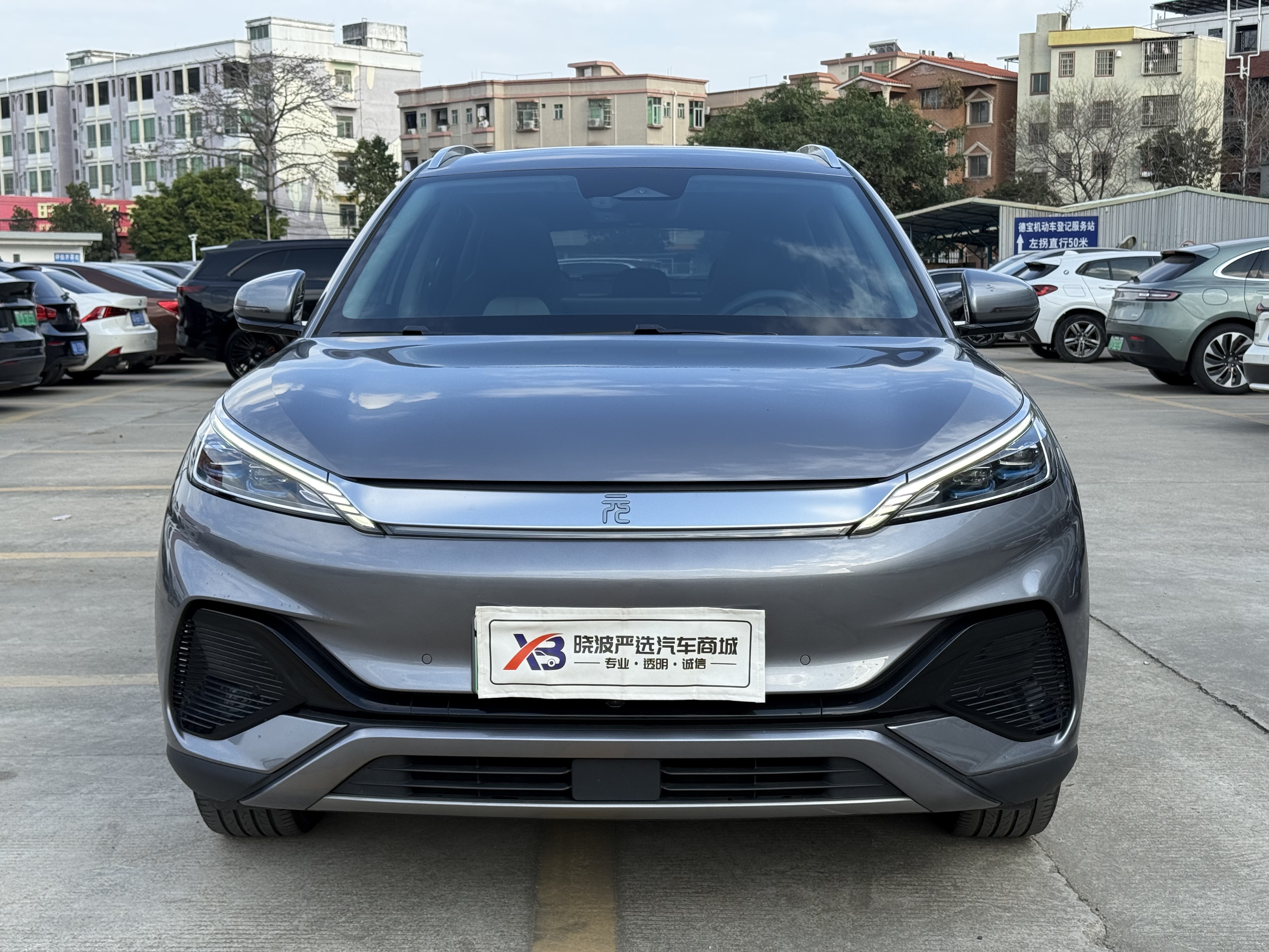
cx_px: 634
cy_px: 476
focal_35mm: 48
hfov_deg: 39.7
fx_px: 1760
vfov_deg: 30.3
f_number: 1.78
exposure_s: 1/1543
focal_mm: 6.76
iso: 64
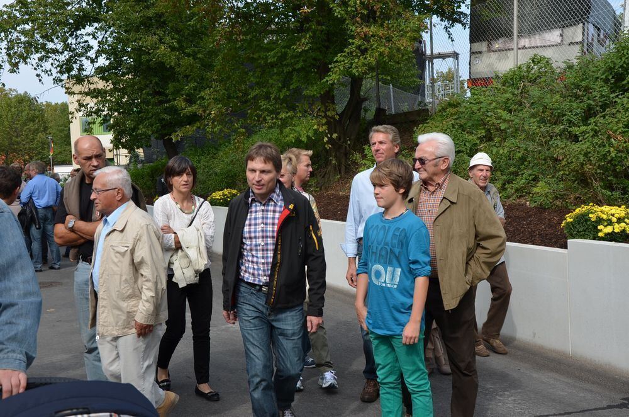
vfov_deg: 29.7
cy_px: 208
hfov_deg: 43.7
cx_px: 314
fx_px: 784
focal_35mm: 45
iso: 100
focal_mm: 30
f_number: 7.1
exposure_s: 1/200
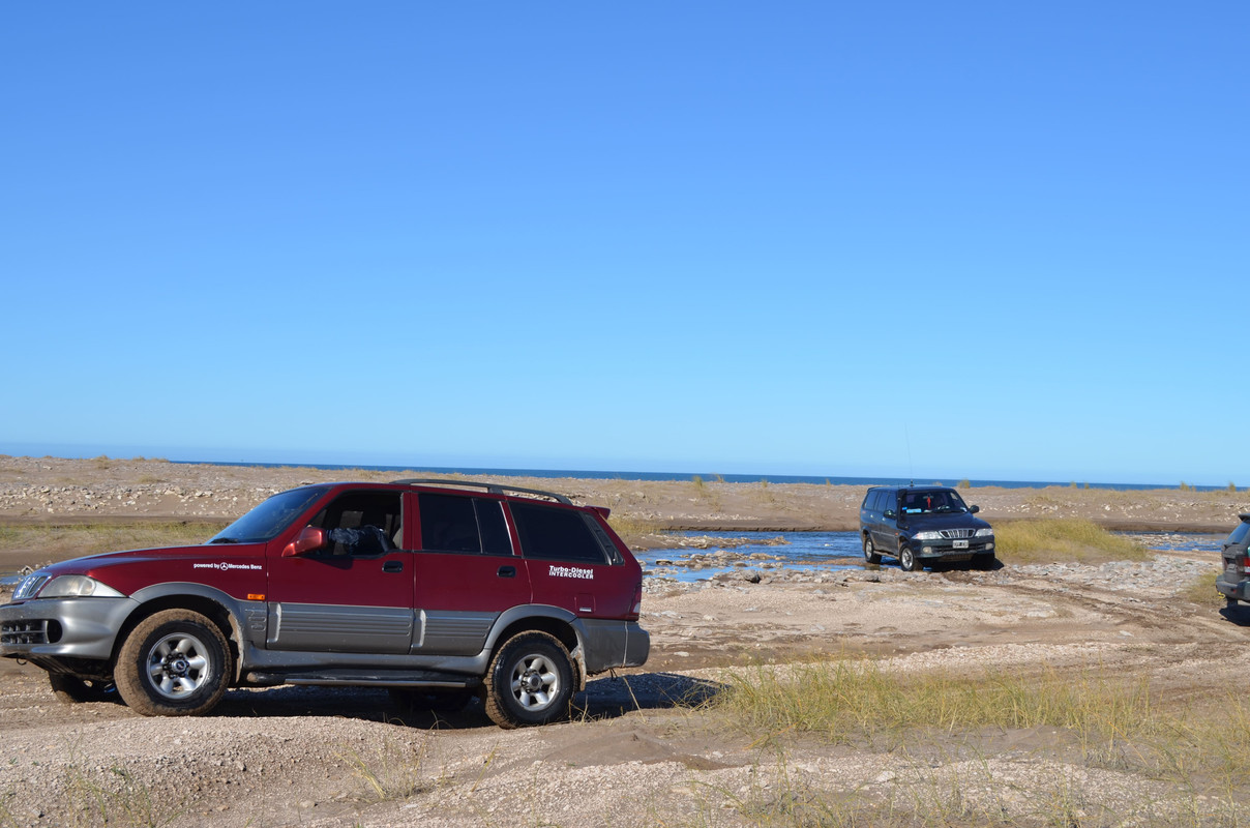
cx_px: 625
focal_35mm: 48
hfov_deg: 41.2
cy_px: 414
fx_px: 1663
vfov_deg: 28.0
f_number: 9
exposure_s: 1/320
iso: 100
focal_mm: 32
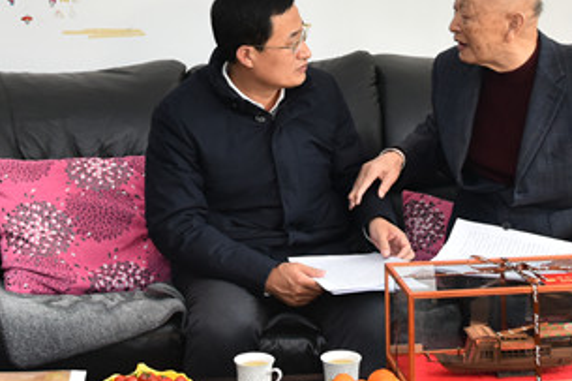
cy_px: 3
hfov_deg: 31.7
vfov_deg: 20.9
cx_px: 193
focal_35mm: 63
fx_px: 1000
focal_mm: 24
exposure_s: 1/30
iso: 800
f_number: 7.1
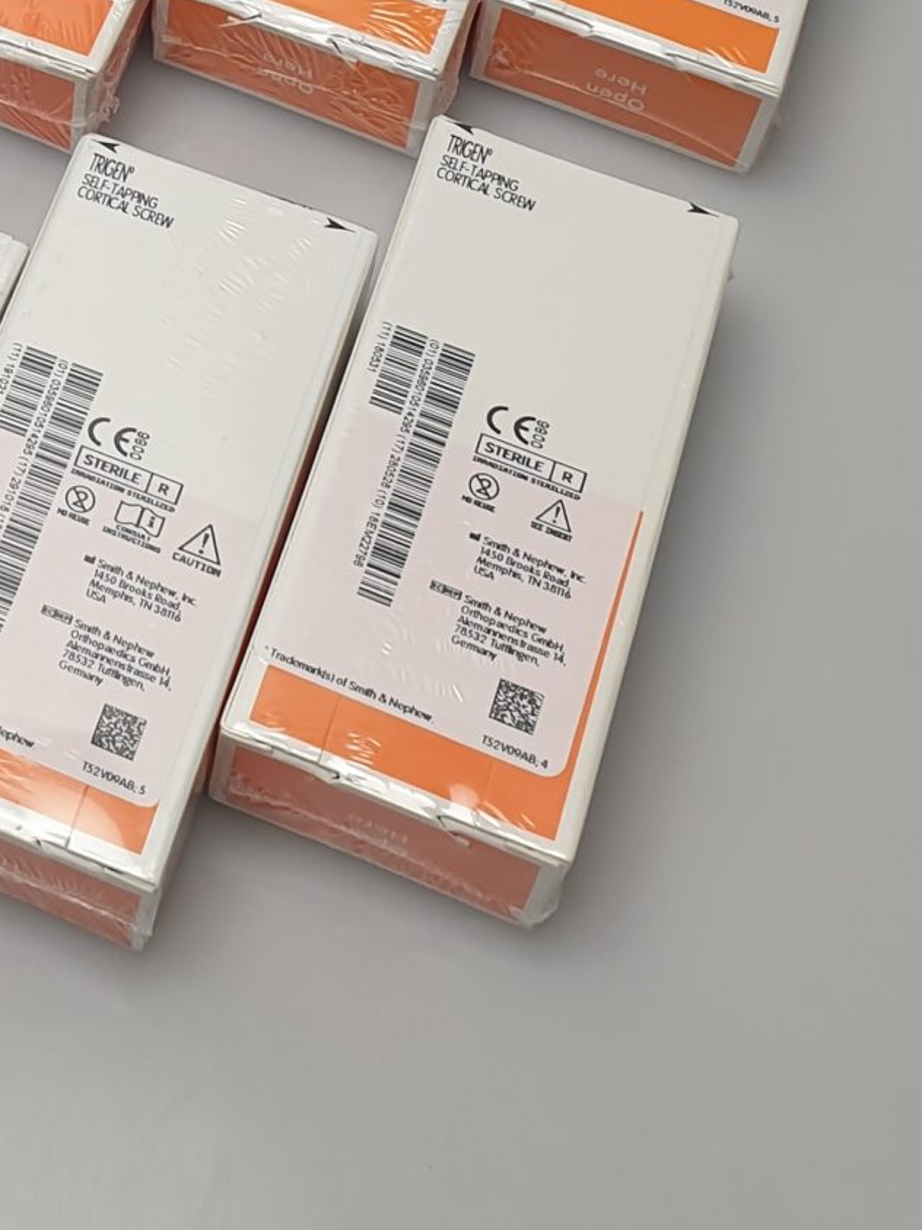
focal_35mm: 79
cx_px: -260
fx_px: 2806
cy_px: -312
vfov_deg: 22.4
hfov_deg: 17.5
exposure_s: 1/100
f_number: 2.4
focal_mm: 4.3
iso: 80
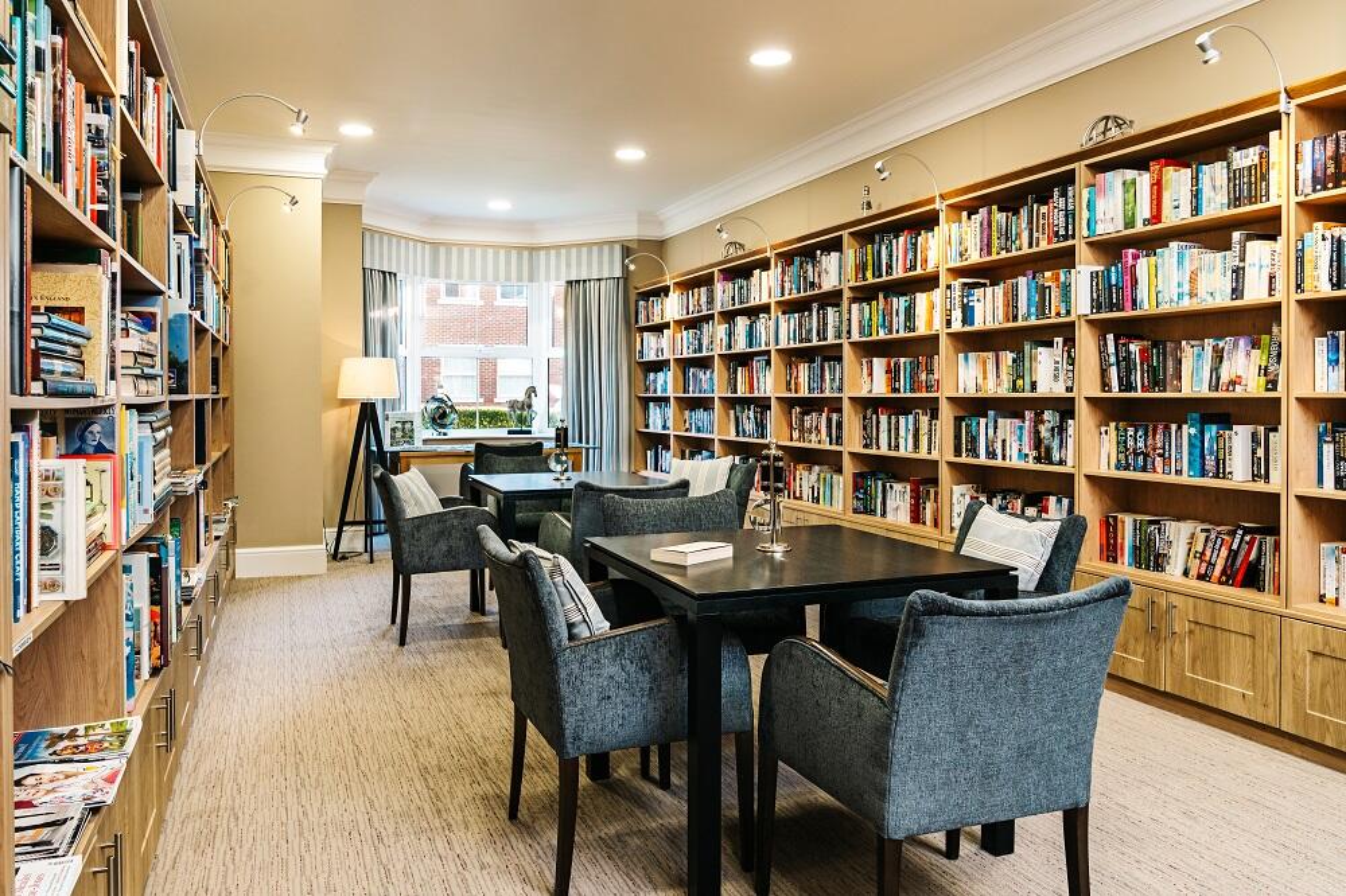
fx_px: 897
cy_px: 448
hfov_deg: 73.8
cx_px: 673
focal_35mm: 24
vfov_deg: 53.1
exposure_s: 1/15
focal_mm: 24
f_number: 8
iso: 400
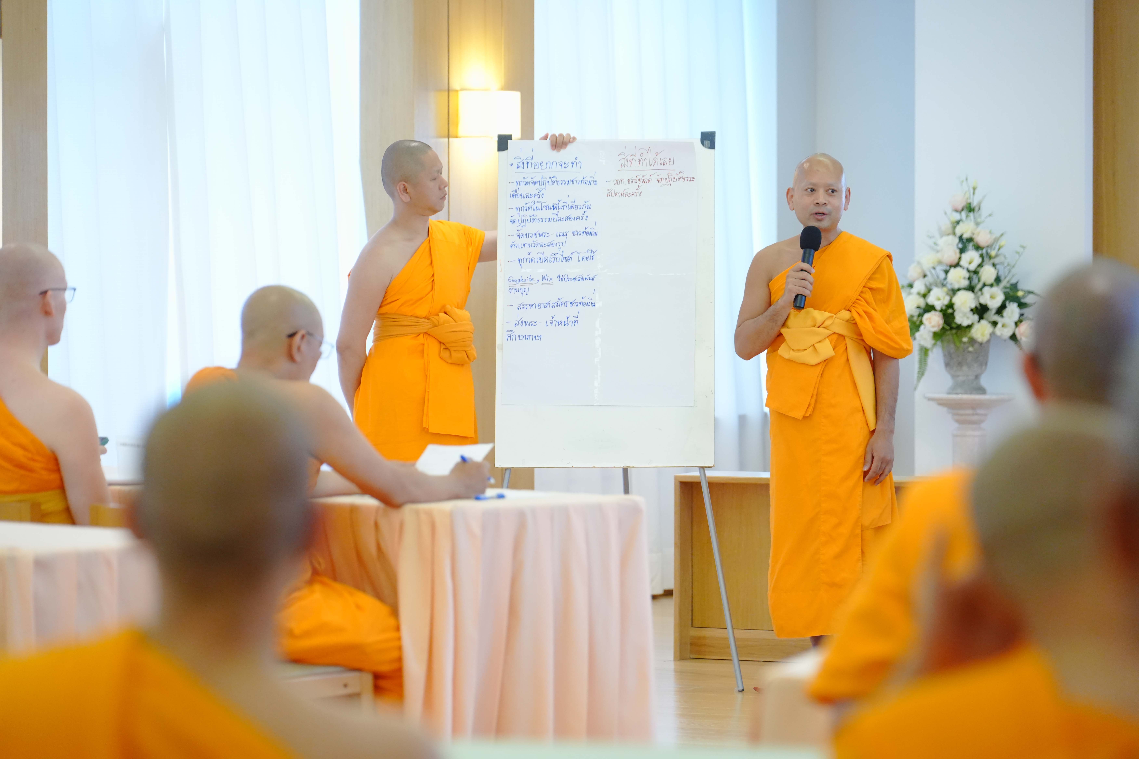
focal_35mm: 150
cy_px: 380
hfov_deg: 13.7
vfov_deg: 9.1
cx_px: 570
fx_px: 4745
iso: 5000
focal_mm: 150
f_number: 3.5
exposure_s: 1/125
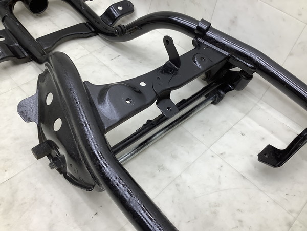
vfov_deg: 45.4
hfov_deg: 58.4
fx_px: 275
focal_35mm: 31
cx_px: 154
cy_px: 116
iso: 100
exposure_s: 1/120
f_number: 2.4
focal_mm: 3.3
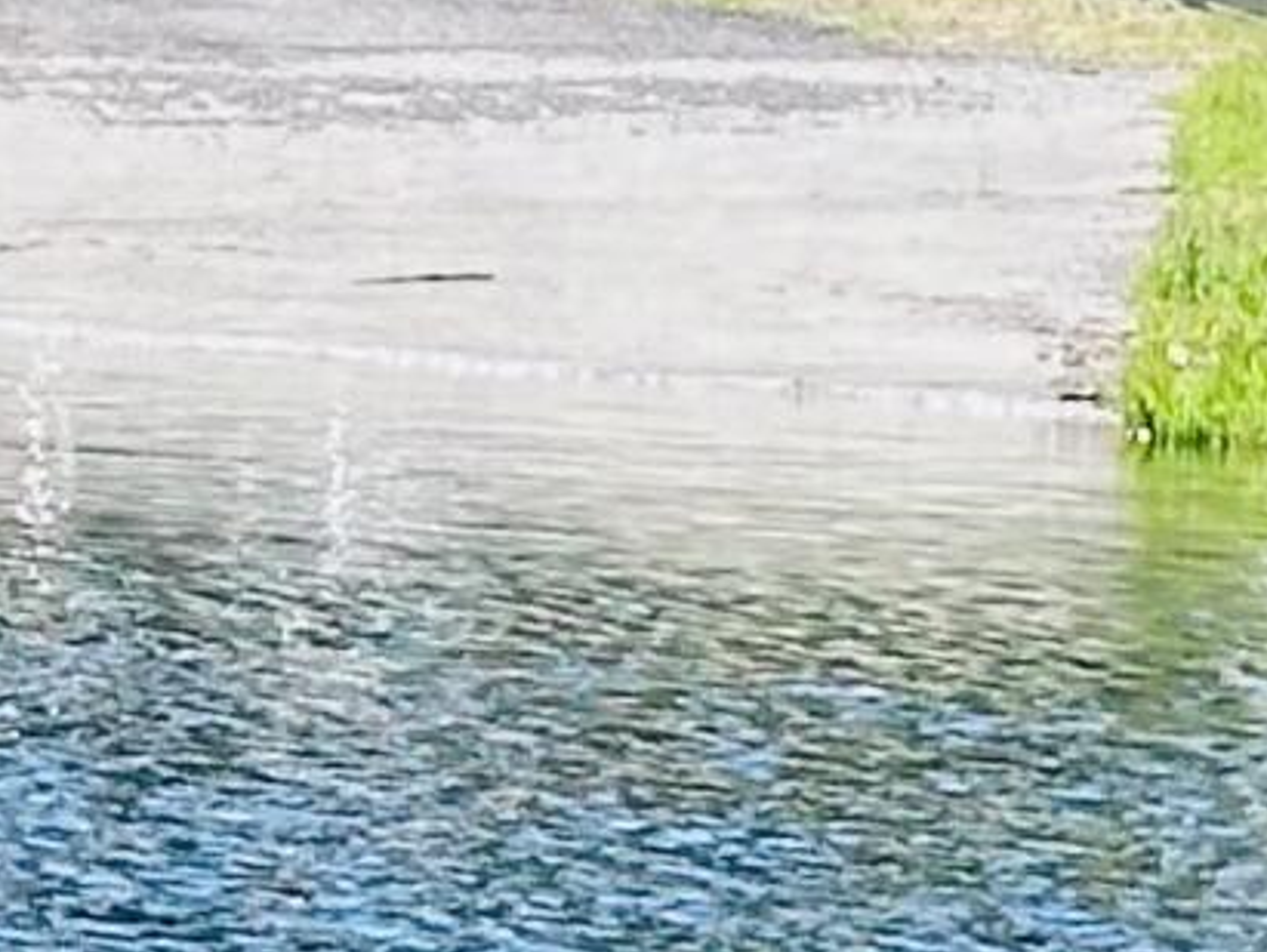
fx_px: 12822
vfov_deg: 4.2
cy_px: -407
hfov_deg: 5.2
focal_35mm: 350
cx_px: -2956
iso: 64
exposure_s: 1/1289
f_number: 1.78
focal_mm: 6.86
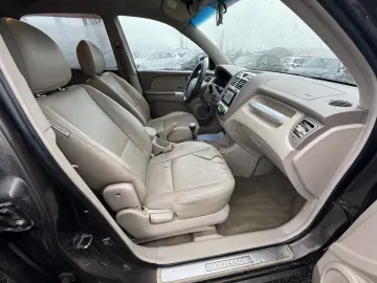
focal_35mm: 14
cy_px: 142
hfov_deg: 102.1
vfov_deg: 85.7
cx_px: 188
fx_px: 152
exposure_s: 1/85
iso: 320
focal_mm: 2.22
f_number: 2.2
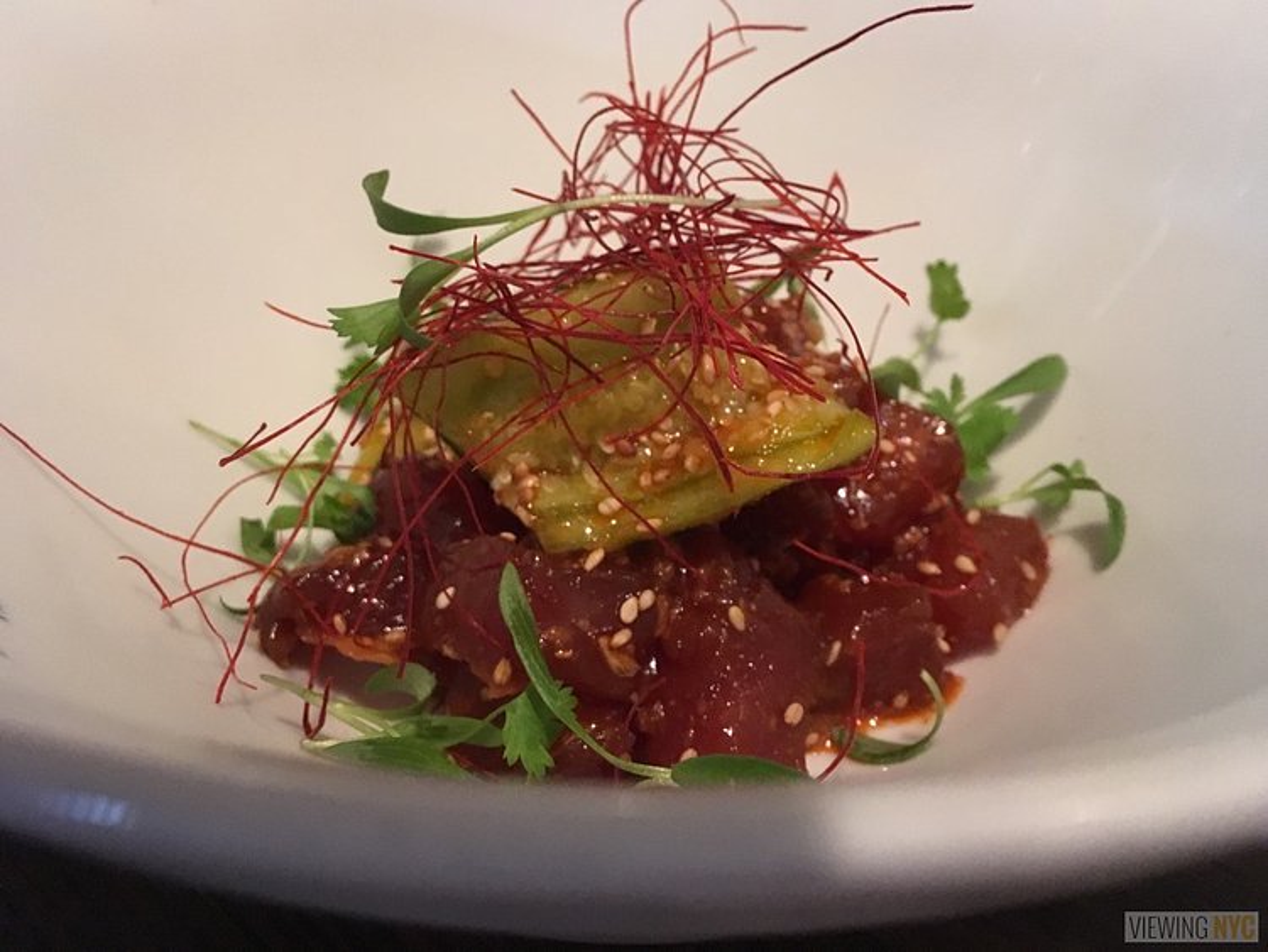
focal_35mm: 29
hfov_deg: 61.6
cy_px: 476
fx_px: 1063
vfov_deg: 48.3
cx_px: 634
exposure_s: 1/15
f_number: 2.2
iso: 250
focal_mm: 4.15
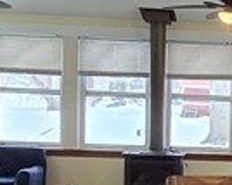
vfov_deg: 15.7
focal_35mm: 97
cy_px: 163
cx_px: 313
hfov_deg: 18.2
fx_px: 666
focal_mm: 2.2
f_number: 2.2
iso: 100
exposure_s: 1/60
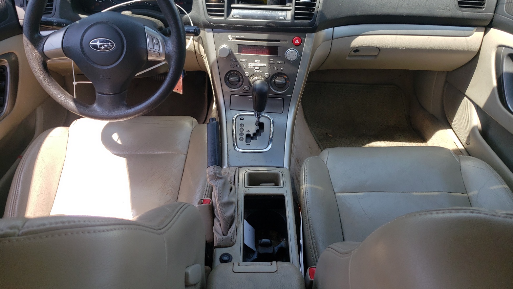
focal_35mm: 29
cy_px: 99
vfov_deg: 39.7
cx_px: 256
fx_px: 394
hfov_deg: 66.1
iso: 50
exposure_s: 1/556
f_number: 1.5
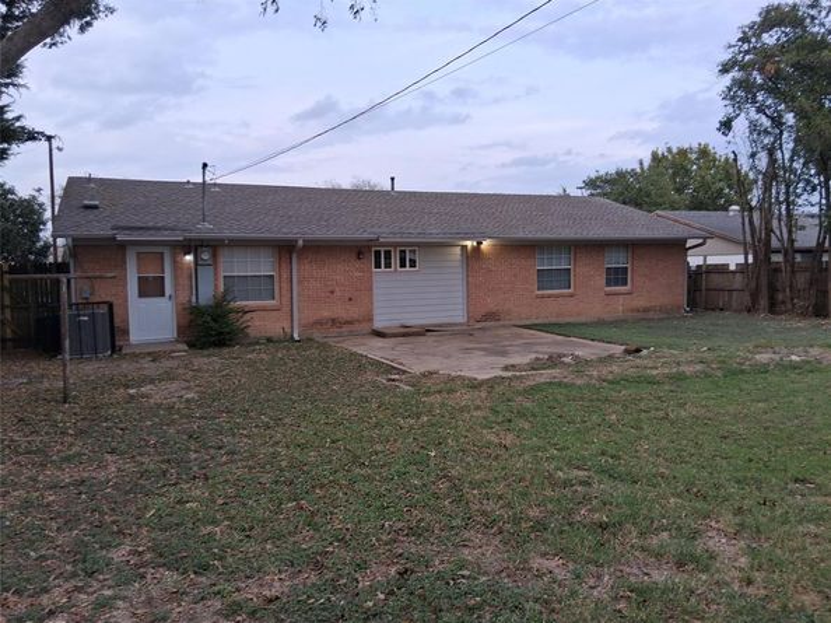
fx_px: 624
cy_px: 312
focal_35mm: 26
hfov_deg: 67.3
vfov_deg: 53.0
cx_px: 416
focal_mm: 3.98
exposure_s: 1/100
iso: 25
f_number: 1.8
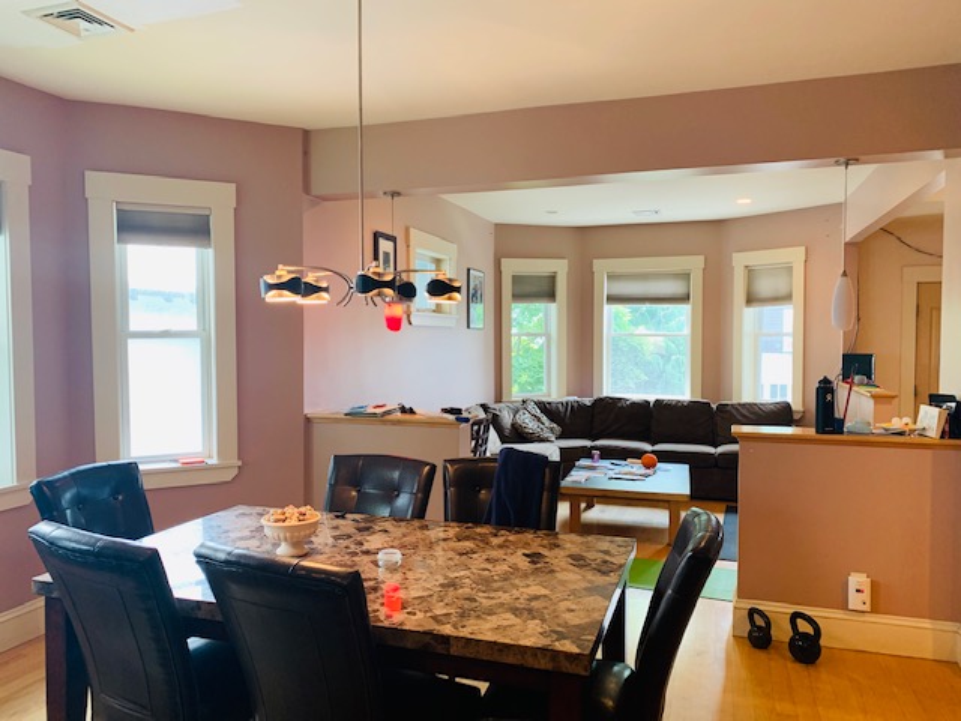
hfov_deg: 67.3
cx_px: 480
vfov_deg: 53.1
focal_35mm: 26
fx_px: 722
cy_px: 360
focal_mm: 4.25
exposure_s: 1/60
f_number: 1.8
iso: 125
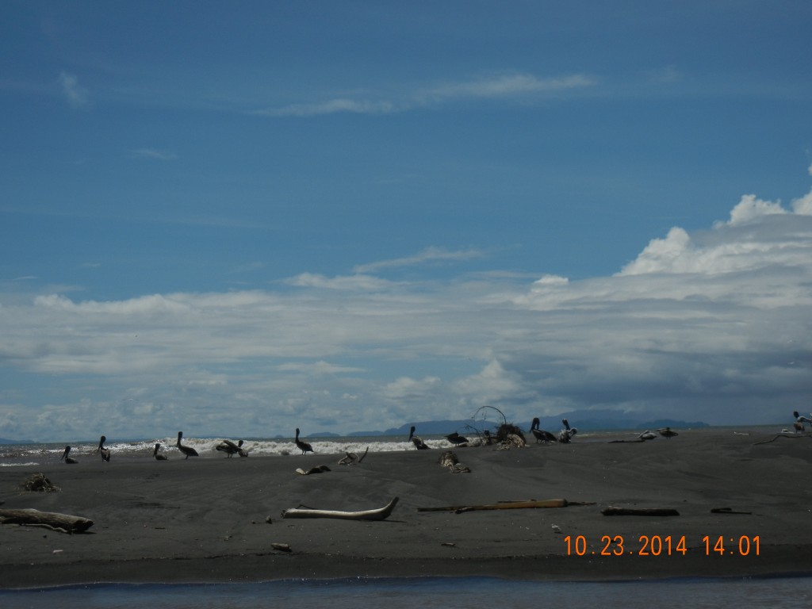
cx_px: 406
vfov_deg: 19.1
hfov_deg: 25.3
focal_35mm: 77
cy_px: 304
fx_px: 1806
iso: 160
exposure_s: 1/1238
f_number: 8.6
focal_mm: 13.9
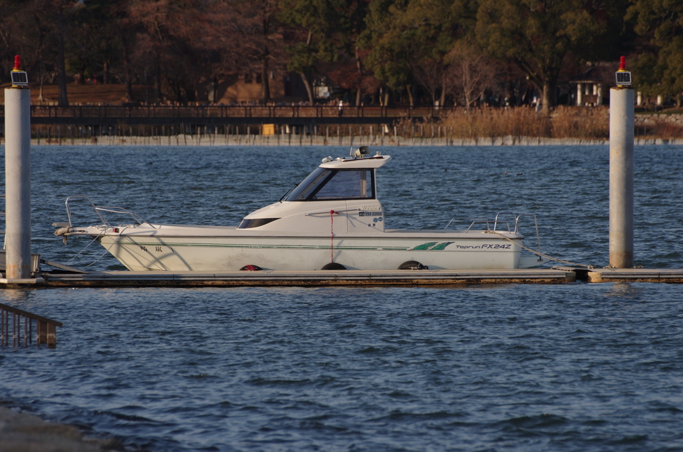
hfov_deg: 4.6
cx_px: 342
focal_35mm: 450
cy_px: 226
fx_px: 8519
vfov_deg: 3.0
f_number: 6.3
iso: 200
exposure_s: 1/500
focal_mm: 300
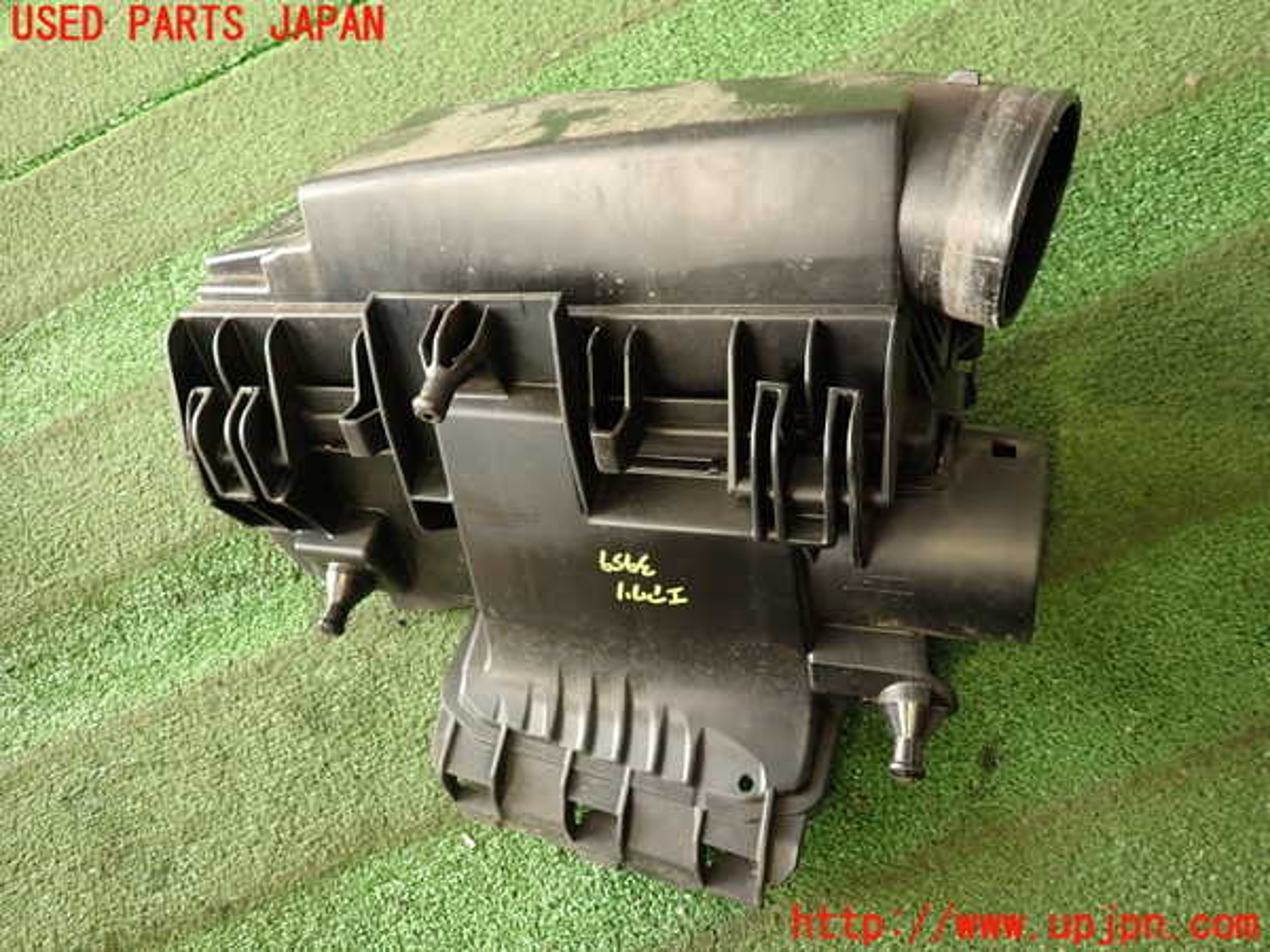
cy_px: 476
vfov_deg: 54.9
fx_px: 917
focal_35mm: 25
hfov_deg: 69.4
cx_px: 635
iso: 200
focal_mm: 4.5
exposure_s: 1/40
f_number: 2
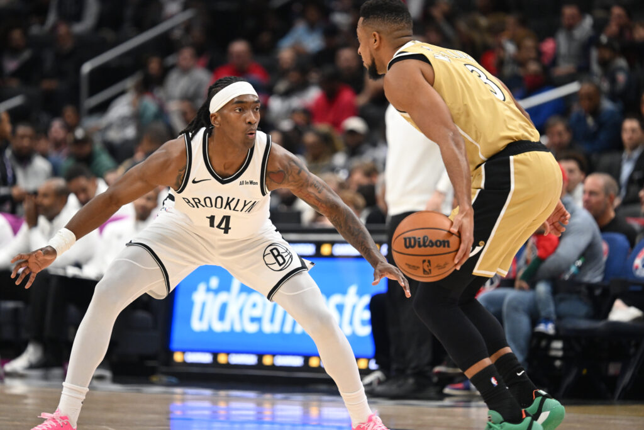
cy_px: 215
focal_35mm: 300
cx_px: 322
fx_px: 5367
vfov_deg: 4.6
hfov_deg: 6.9
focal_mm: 300
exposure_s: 1/1000
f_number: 4
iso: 4000
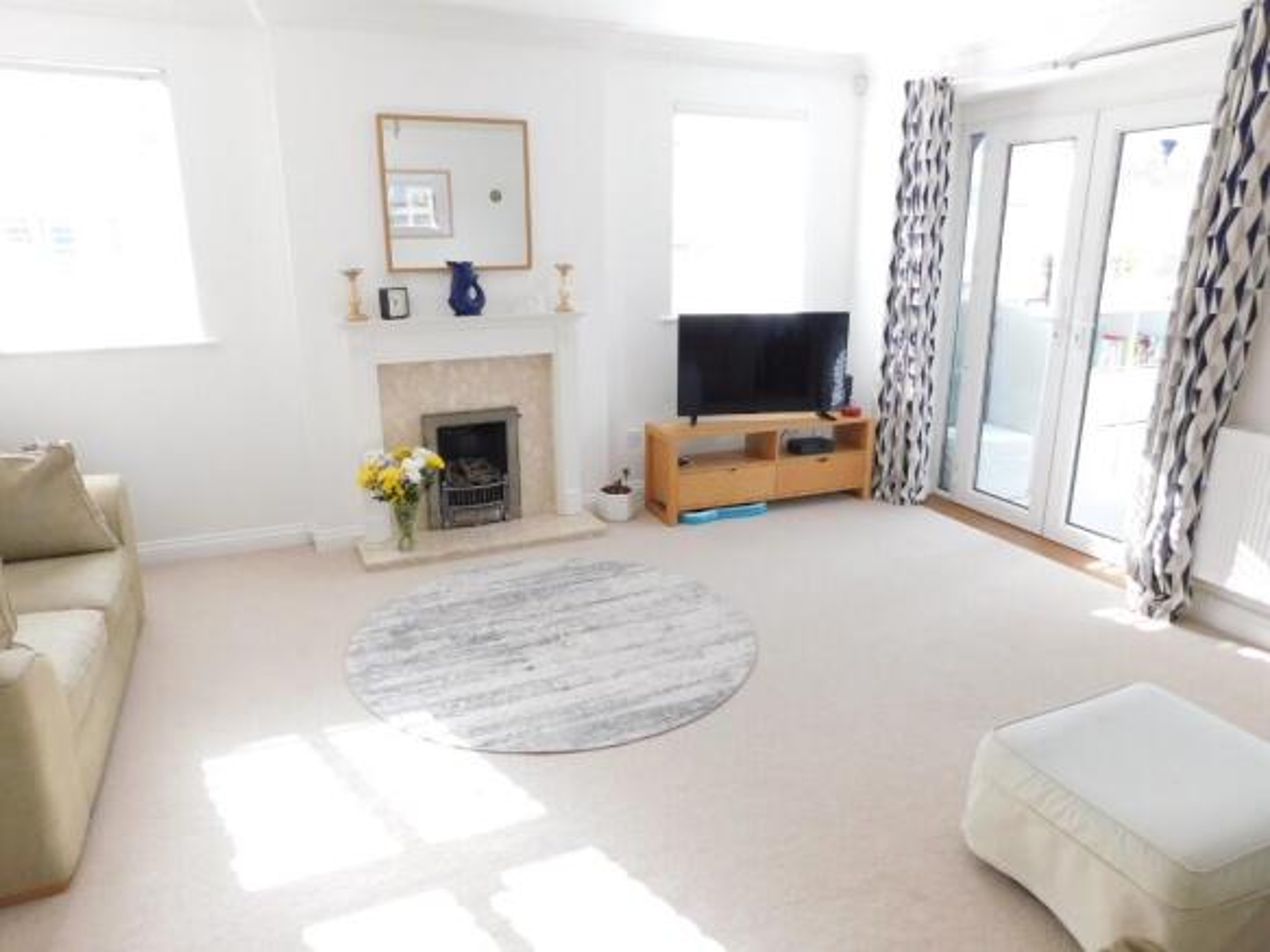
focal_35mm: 23
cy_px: 476
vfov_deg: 58.9
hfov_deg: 73.9
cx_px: 635
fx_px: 844
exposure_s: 1/40
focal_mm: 4
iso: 125
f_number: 3
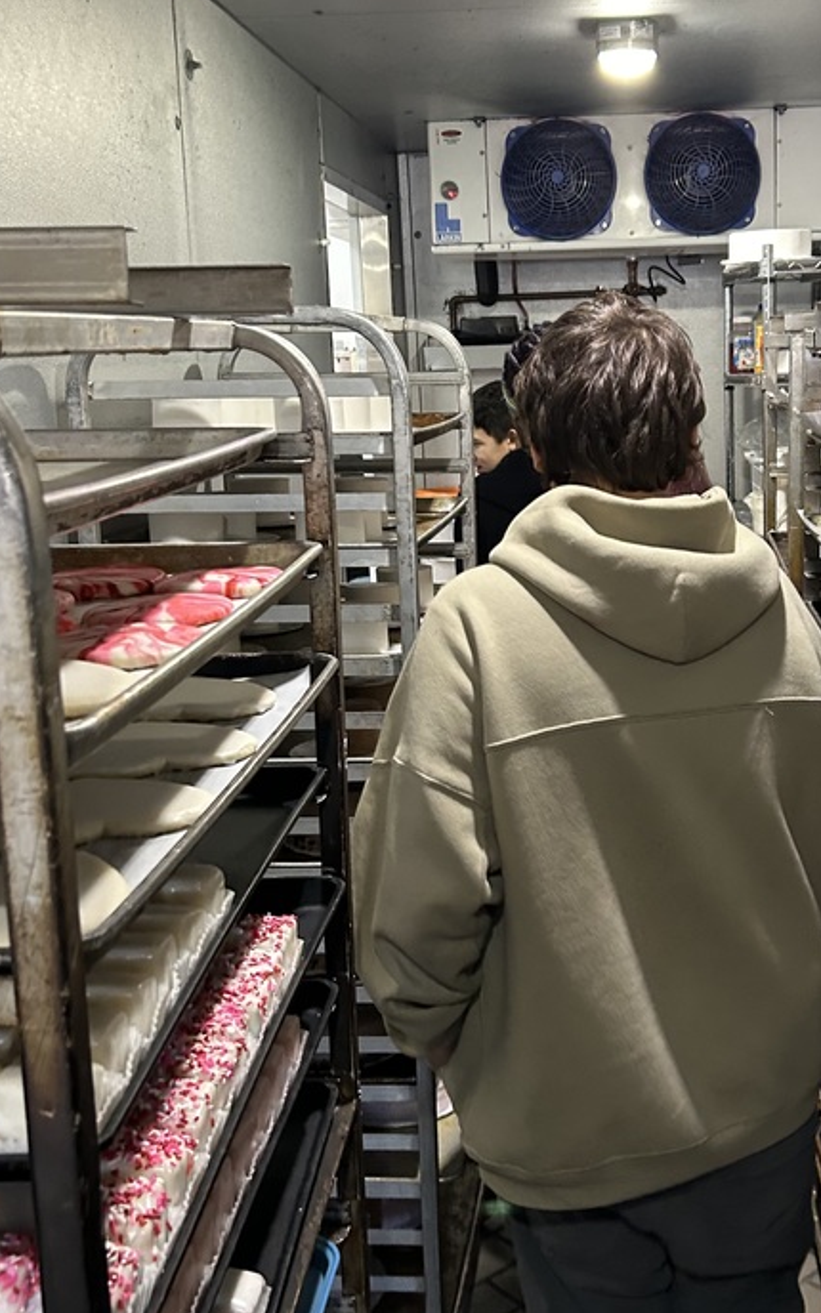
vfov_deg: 48.2
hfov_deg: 31.0
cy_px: 651
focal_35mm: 41
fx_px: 1468
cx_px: 554
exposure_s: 1/60
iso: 250
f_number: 1.5
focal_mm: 5.7
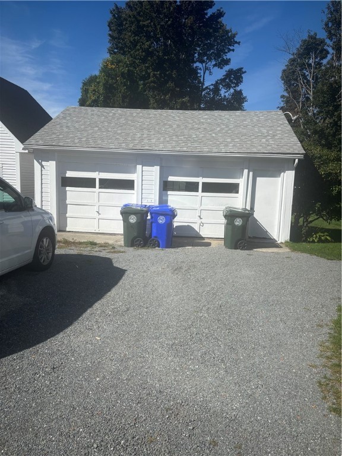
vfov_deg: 67.3
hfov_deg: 53.1
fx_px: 343
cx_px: 171
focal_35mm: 26
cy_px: 228
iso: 50
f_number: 1.6
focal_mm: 5.96
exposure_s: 1/4854
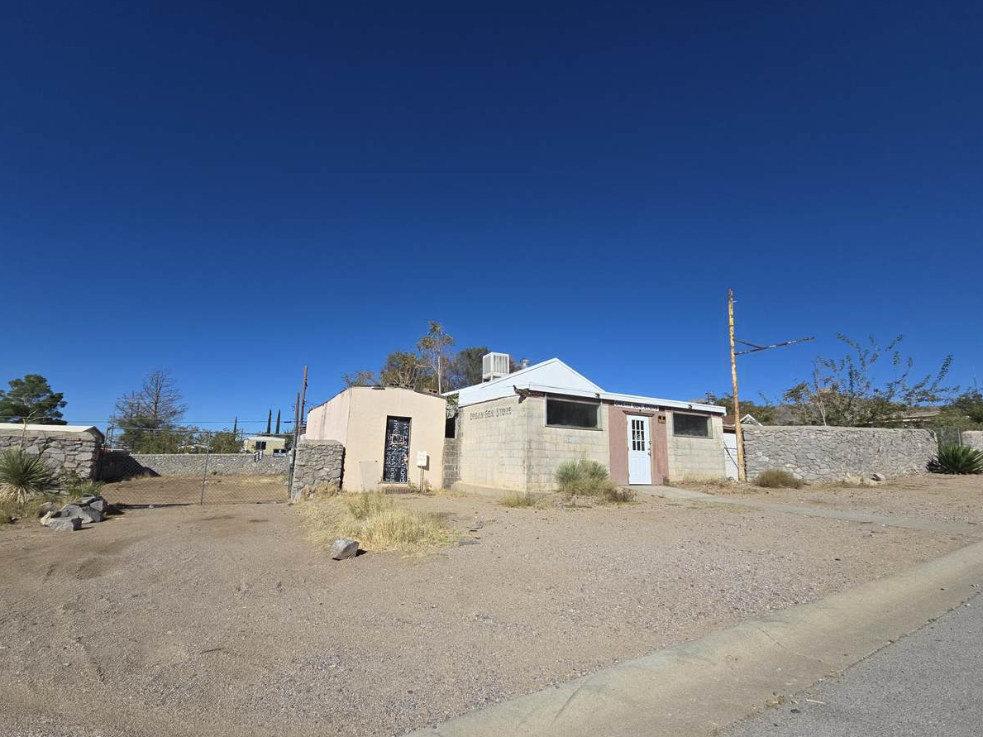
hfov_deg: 102.0
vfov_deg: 85.6
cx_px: 466
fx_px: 397
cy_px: 385
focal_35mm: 14
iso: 50
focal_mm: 2.2
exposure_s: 1/4165
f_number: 2.2
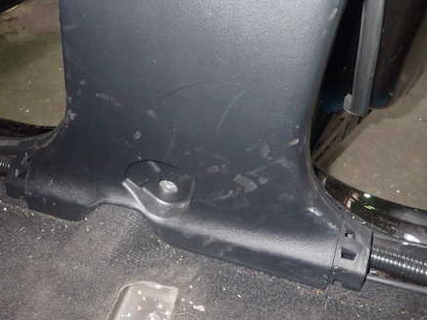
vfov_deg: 41.8
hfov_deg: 53.8
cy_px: 160
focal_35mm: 34
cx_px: 185
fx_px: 420
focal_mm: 4.5
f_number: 5.6
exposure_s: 1/30
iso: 800
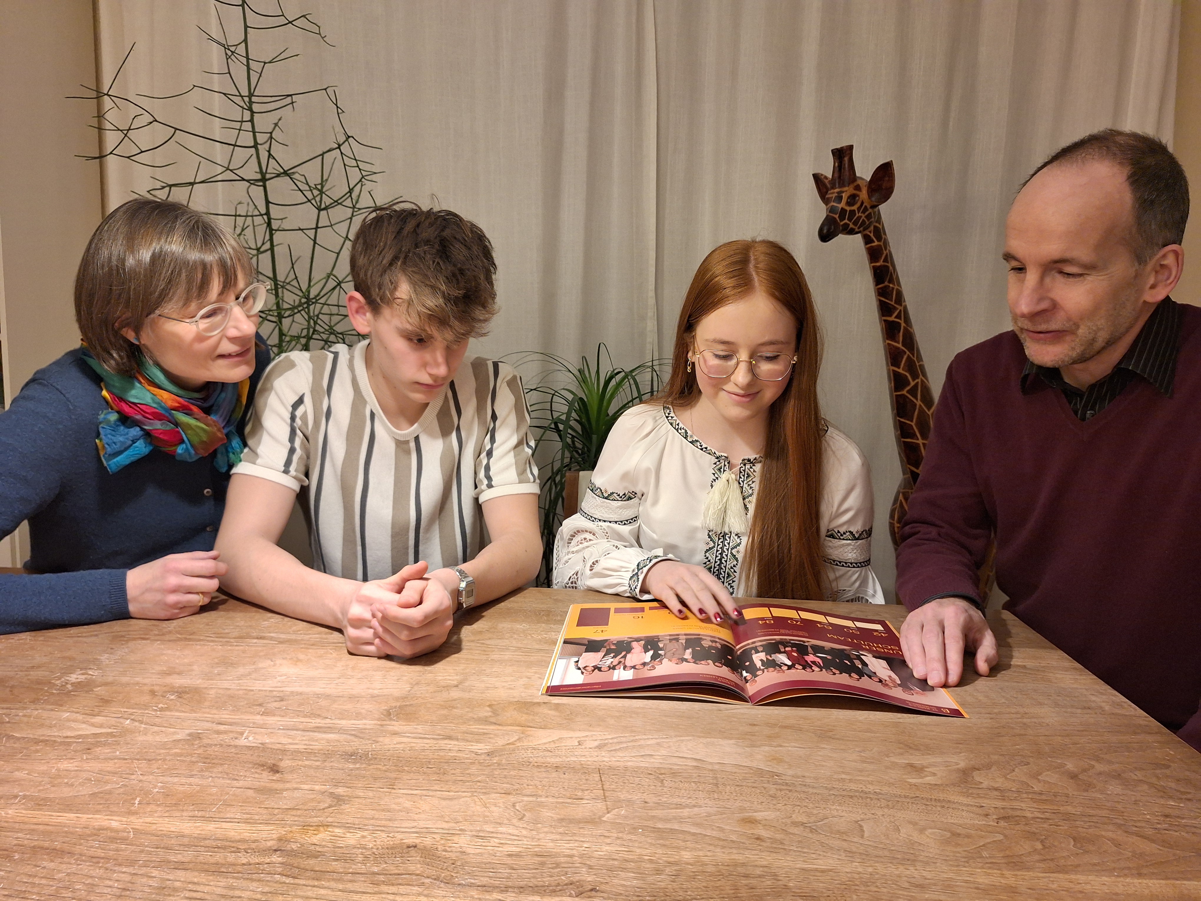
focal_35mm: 23
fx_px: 798
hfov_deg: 73.9
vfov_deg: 58.9
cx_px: 600
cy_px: 450
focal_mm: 5.54
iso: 250
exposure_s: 1/33
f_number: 1.8
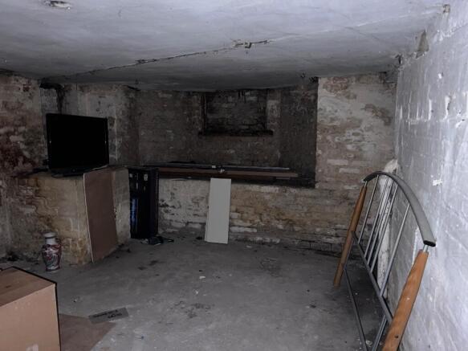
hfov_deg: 67.3
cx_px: 234
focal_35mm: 26
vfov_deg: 53.0
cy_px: 176
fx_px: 351
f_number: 1.5
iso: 50
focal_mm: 5.7
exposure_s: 1/4
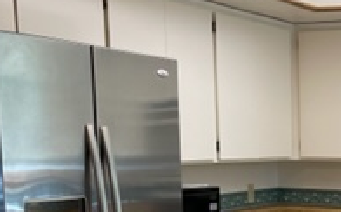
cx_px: 398
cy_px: 282
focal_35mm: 90
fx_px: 835
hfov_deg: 21.6
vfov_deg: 13.9
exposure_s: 1/120
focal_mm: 5.1
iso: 125
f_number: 1.6
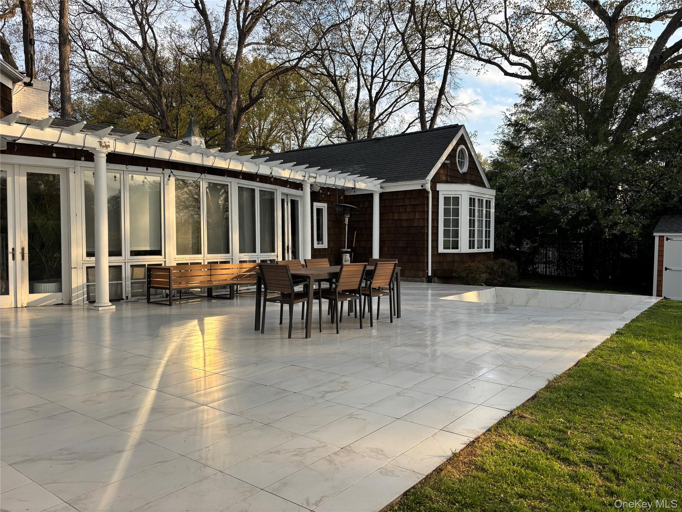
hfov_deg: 67.3
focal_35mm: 26
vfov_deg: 53.1
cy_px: 256
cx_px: 341
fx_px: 512
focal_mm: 5.96
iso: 50
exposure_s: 1/711
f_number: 1.6
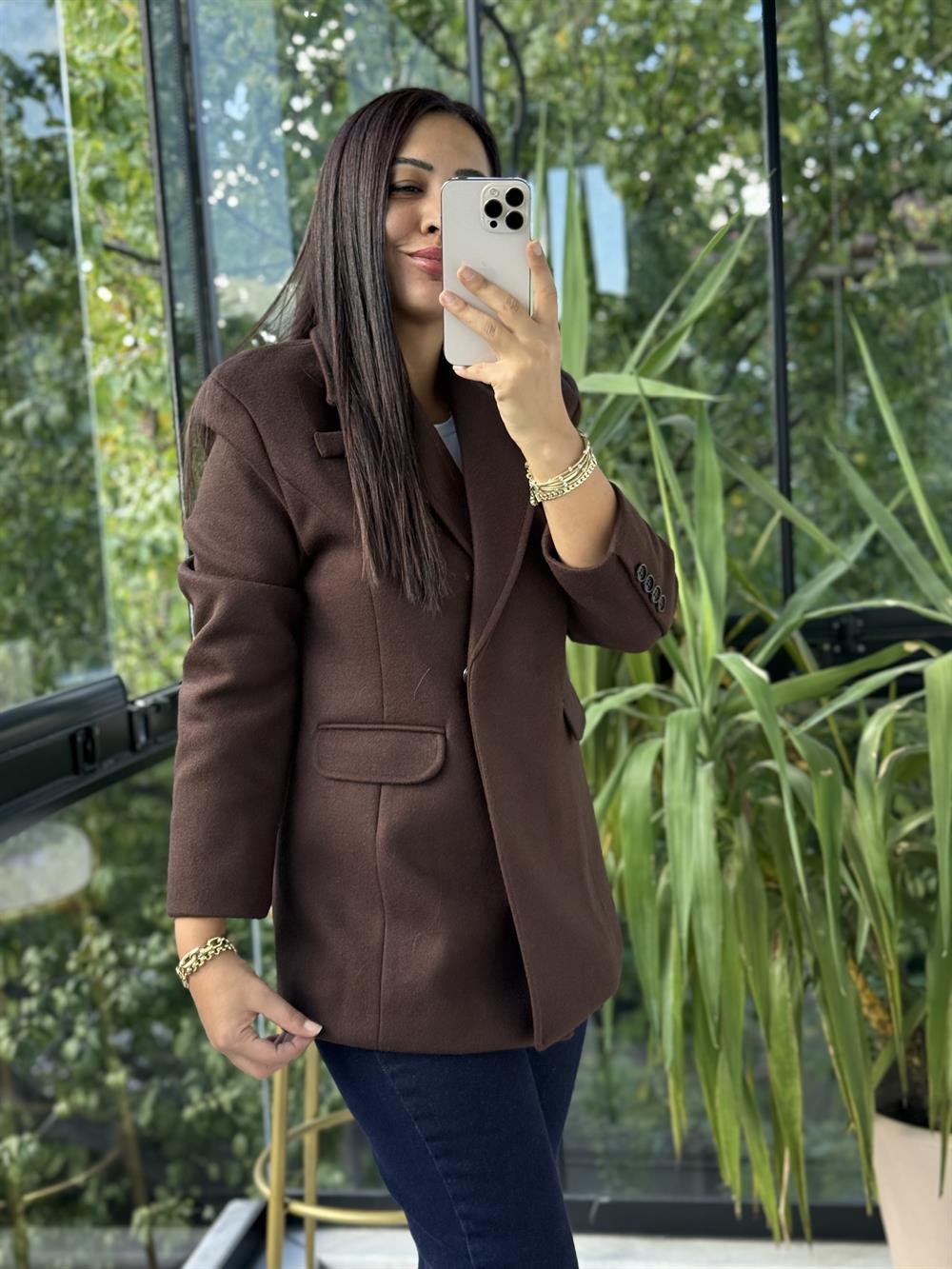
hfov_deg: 30.3
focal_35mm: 48
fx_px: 1760
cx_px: 476
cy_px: 634
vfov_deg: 39.7
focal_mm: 6.76
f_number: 1.78
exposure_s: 1/178
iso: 80
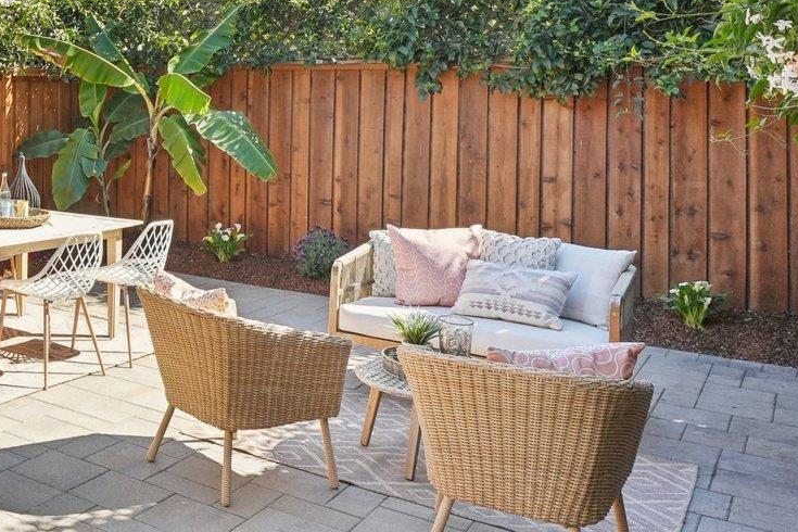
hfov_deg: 41.4
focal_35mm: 39
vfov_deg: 33.3
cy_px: 109
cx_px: -42
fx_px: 864
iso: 640
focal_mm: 14
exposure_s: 1/500
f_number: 8
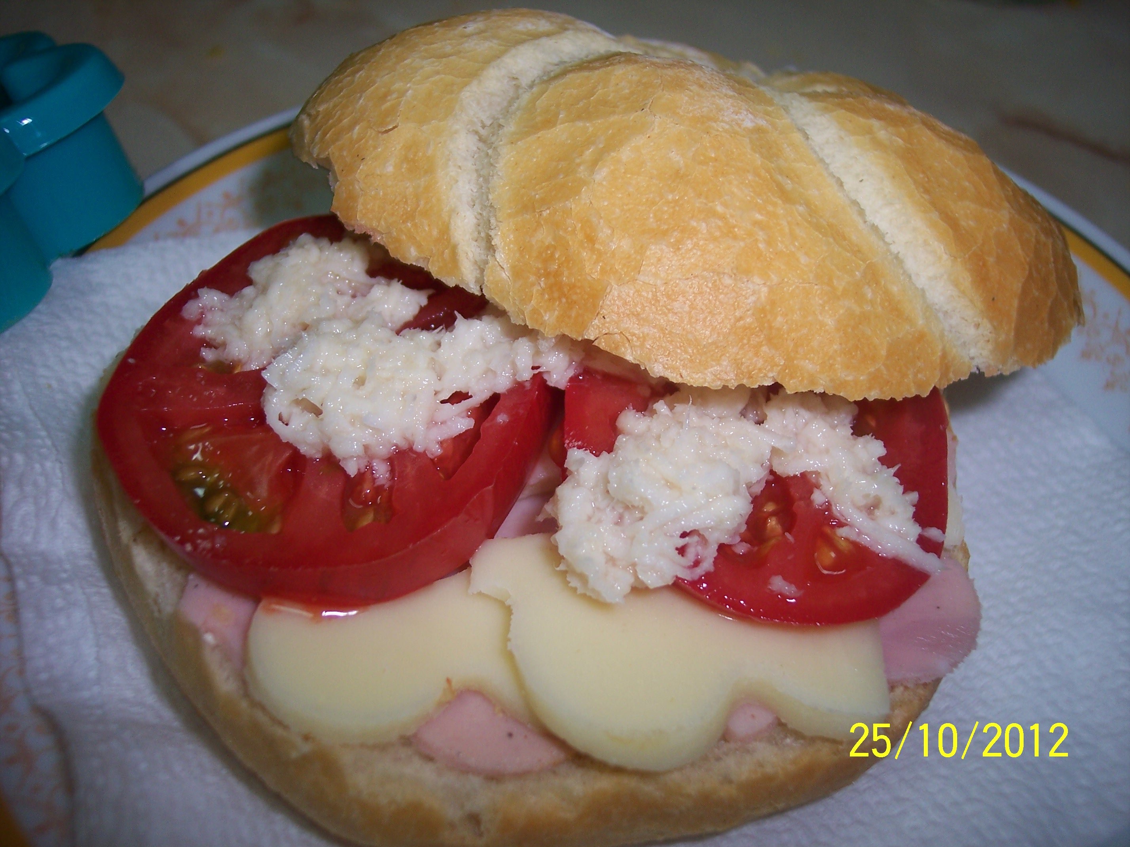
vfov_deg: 36.8
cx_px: 565
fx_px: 1273
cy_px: 424
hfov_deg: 47.9
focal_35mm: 39
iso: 100
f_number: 2.8
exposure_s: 1/60
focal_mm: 8
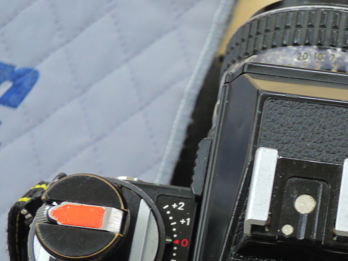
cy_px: 244
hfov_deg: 18.6
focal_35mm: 103
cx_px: 337
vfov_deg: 14.2
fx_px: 1035
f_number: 3.7
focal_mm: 9.6
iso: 400
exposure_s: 1/40
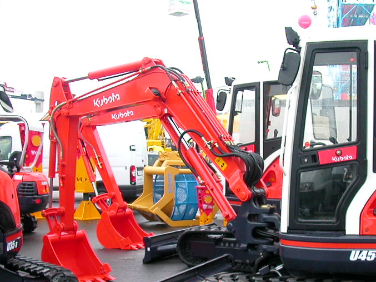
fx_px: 608
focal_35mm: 56
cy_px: 197
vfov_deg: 25.9
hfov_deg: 34.0
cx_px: 257
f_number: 2.7
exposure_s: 1/122
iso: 100
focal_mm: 5.6
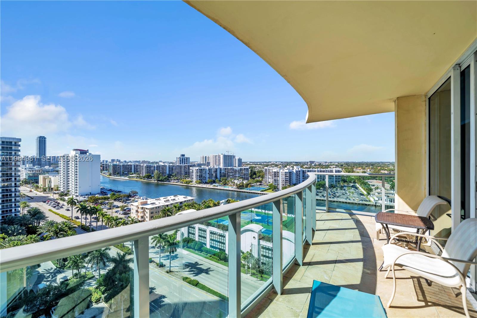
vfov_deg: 85.4
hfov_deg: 108.3
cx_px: 238
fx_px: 172
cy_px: 159
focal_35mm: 13
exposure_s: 1/160
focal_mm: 13
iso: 50
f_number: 4.5
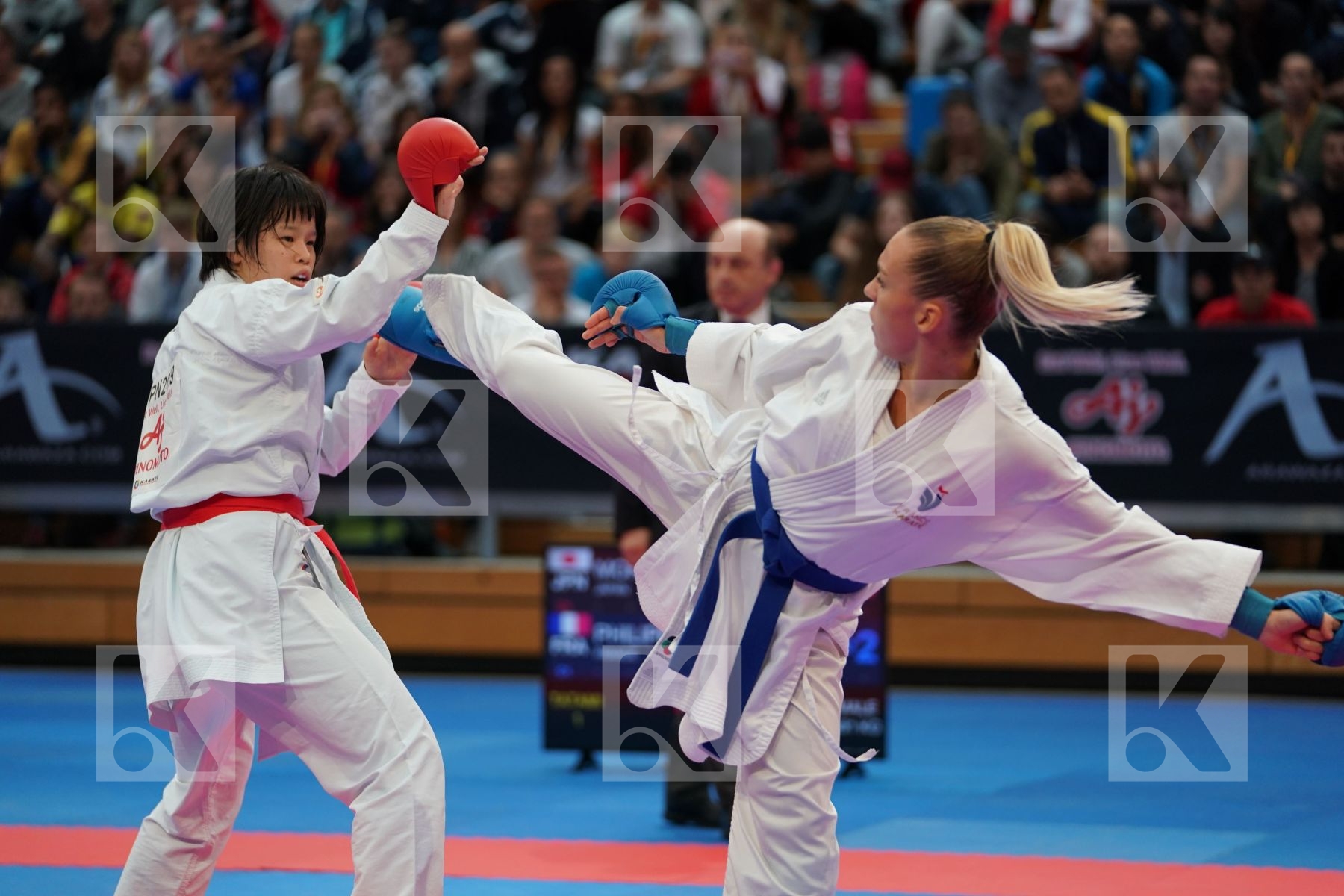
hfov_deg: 15.4
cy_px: 448
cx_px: 672
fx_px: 4965
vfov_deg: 10.3
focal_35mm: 133
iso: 1600
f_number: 2.8
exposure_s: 1/1000
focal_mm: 133
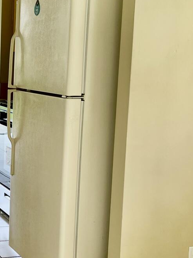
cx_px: -38
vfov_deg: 25.6
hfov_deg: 18.4
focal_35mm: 76
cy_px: 149
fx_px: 565
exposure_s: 1/121
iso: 50
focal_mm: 5.1
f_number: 1.6
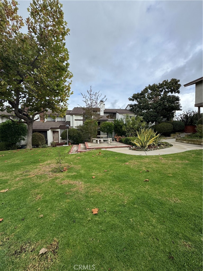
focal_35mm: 14
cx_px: 102
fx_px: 109
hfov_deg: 85.7
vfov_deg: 102.1
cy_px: 136
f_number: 2.2
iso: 40
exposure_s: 1/1217
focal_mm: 2.22
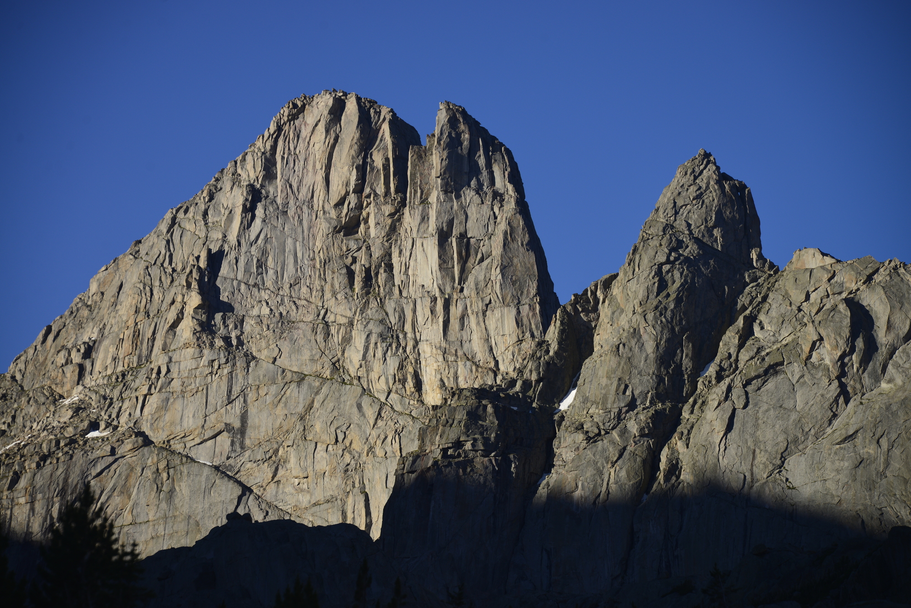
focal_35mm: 160
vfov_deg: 8.6
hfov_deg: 12.8
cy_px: 304
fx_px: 4050
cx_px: 456
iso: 200
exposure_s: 1/640
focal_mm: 160
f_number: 6.3
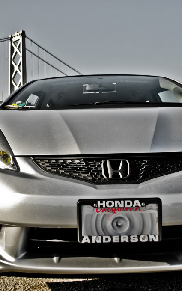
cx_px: 87
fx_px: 365
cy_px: 146
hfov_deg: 28.0
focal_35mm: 46
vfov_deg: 43.5
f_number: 3.8
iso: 200
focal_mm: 20
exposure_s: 1/1250
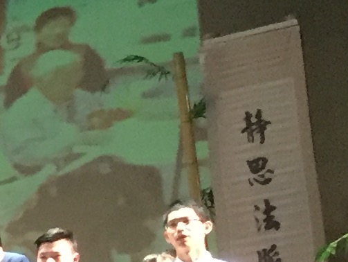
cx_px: -753
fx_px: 1891
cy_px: 444
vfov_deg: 7.7
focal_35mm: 188
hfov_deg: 8.5
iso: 250
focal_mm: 4.15
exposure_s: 1/20
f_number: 2.2
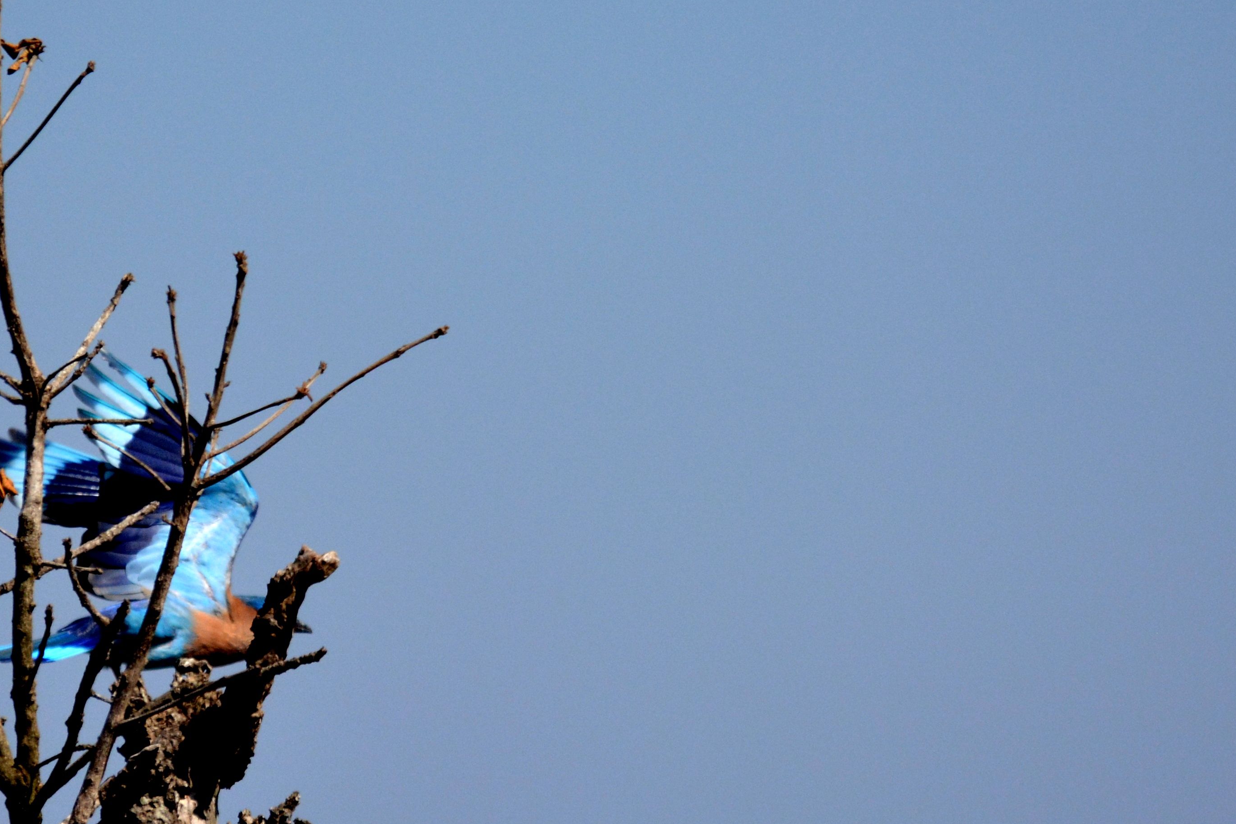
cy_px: 366
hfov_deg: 3.1
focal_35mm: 655
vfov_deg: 2.1
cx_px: 483
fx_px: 22487
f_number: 5.6
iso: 640
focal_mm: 200
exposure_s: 1/4000
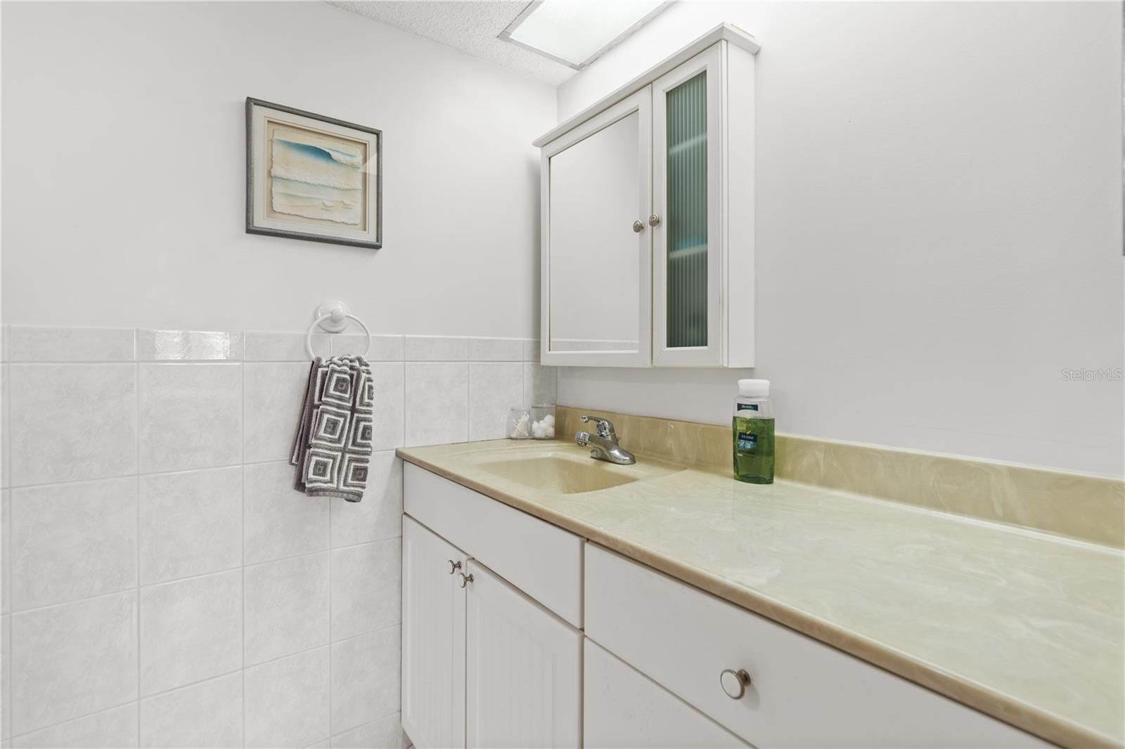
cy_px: 374
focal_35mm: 17
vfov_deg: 70.4
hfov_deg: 93.3
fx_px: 531
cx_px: 562
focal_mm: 17
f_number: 8
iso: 200
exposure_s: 1/2.5
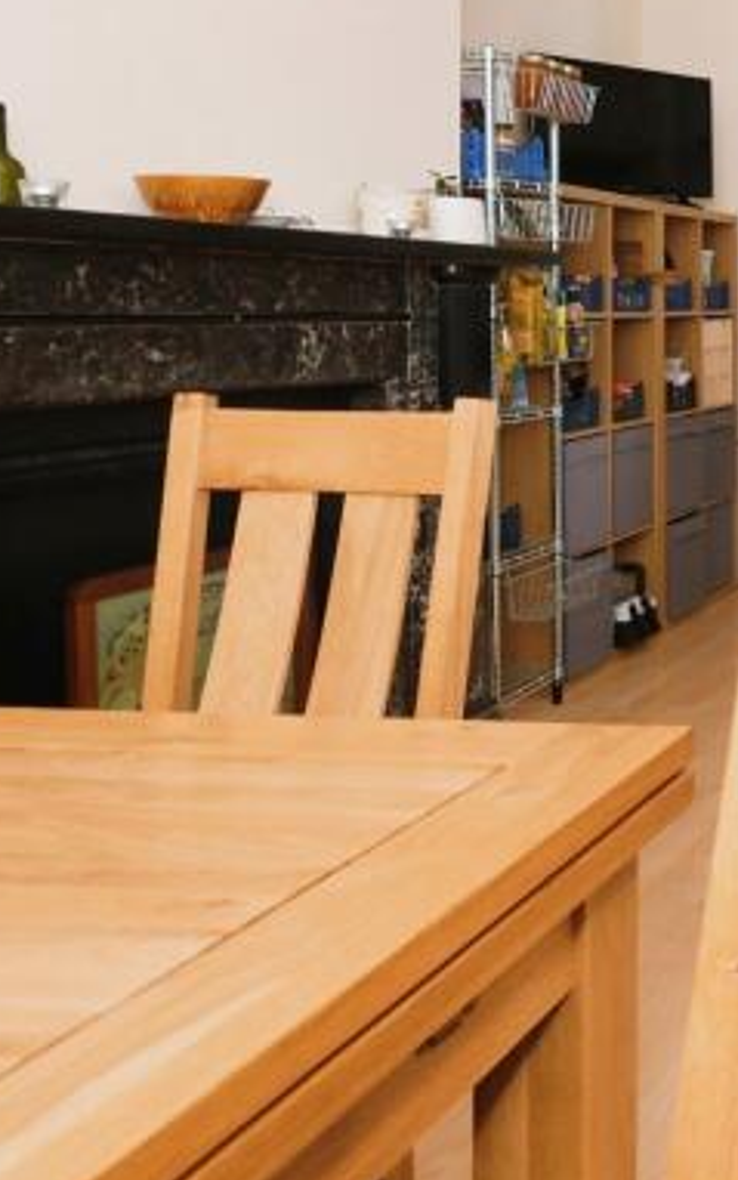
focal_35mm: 41
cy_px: 273
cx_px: 1136
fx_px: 1318
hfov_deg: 23.9
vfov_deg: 46.2
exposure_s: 1/60
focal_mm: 10
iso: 400
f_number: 8
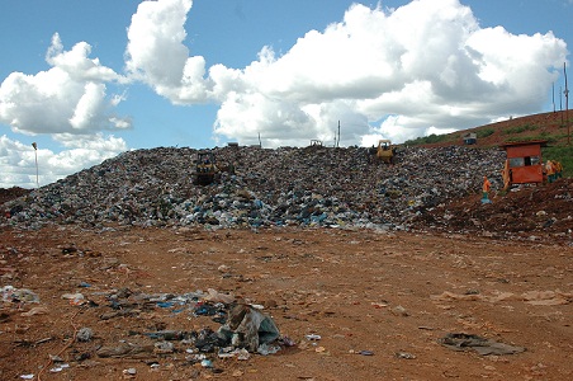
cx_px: 286
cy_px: 190
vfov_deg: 31.8
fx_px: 668
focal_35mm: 42
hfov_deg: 46.5
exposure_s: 1/1000
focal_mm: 28
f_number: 8
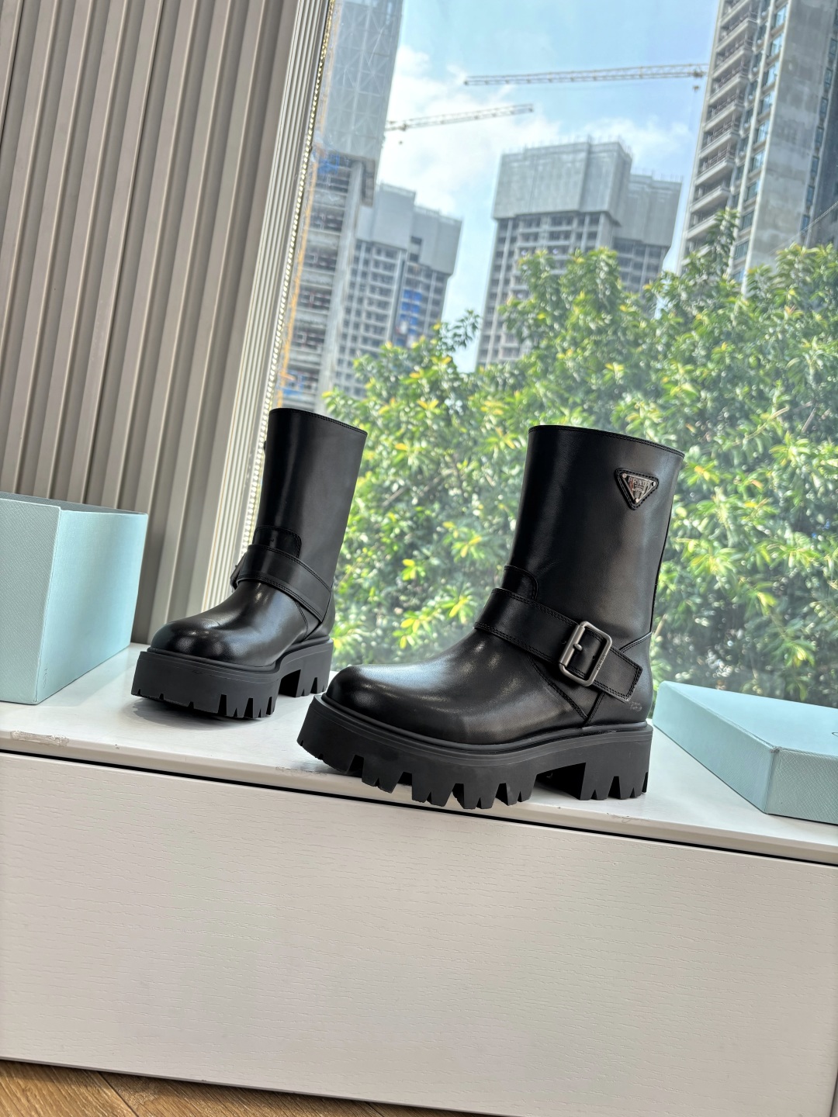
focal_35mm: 26
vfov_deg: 67.3
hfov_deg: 53.1
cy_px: 558
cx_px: 419
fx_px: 839
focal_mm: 5.96
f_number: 1.6
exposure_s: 1/255
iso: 40
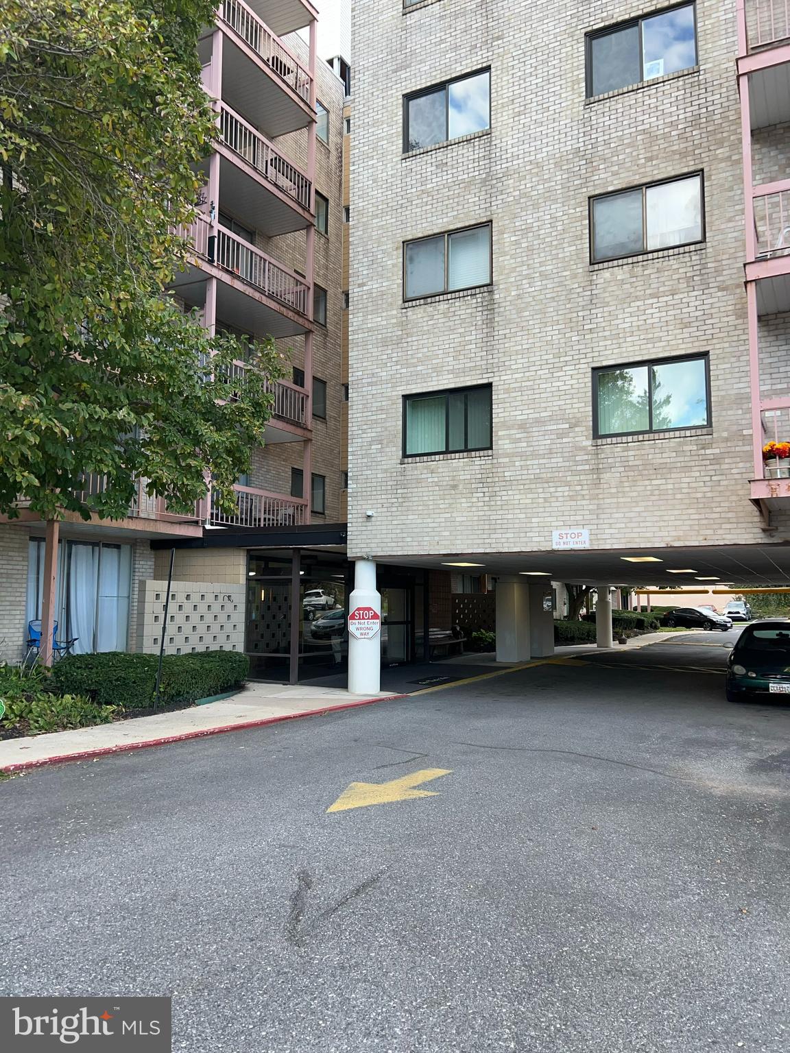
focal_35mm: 26
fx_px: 791
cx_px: 395
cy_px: 526
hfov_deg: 53.1
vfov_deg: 67.3
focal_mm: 5.7
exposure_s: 1/518
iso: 32
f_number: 1.5
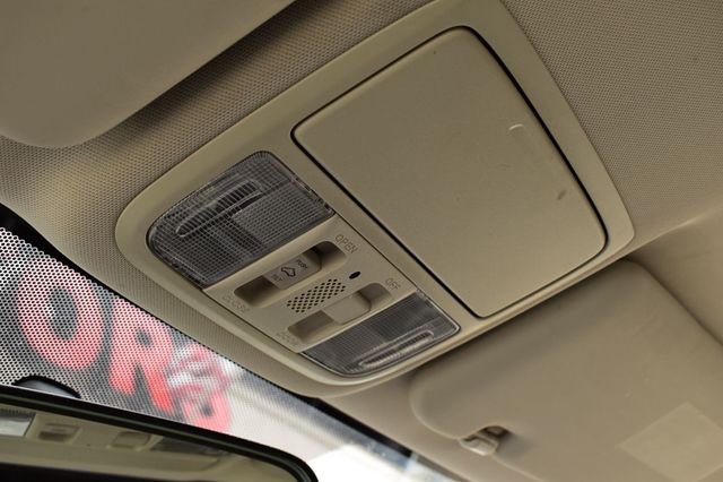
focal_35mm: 45
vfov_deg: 29.8
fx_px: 903
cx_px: 362
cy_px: 241
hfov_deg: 43.6
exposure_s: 1/50
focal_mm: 30
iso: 400
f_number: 8
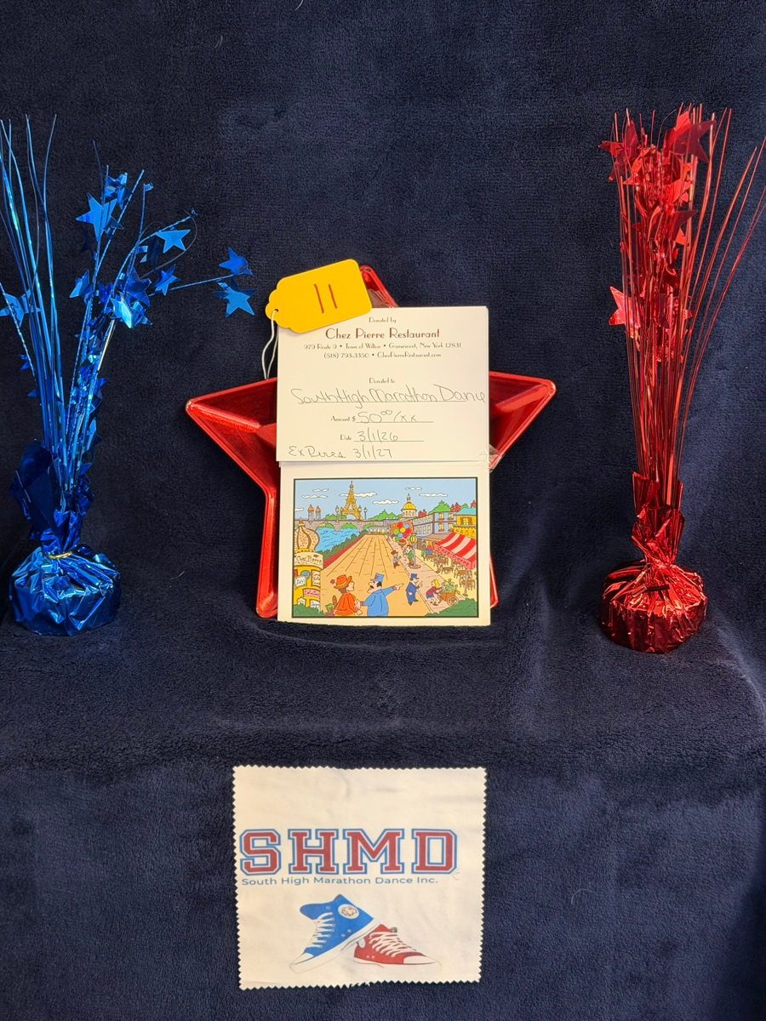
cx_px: 383
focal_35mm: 48
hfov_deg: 30.3
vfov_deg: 39.7
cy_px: 510
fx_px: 1416
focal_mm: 6.76
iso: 320
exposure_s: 1/40
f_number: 1.78
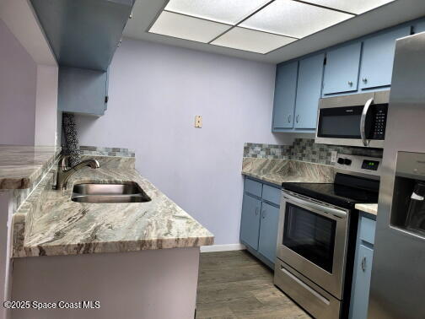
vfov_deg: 53.1
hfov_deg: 67.3
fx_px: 319
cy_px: 160
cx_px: 212
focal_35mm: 26
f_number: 1.8
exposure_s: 1/120
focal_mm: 5.4
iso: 160
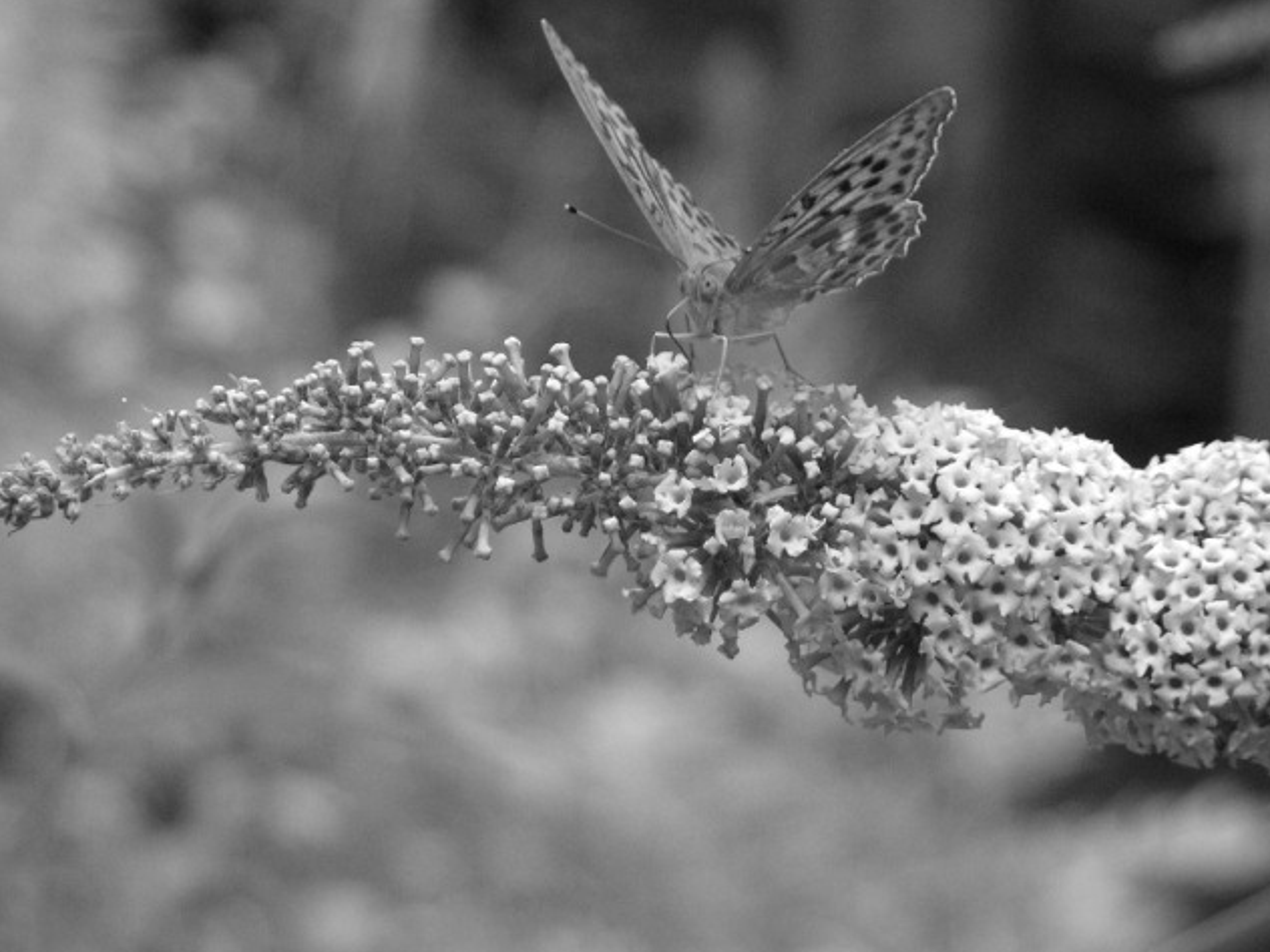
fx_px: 8548
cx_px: 770
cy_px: 444
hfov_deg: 8.5
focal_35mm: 233
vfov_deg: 6.4
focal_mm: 30.8
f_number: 3.4
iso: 80
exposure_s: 1/200
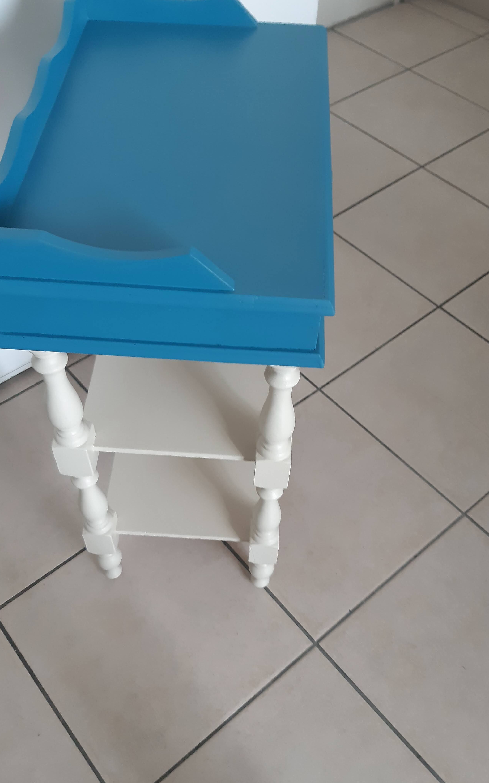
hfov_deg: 40.6
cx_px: 230
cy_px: 421
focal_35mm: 31
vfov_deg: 61.2
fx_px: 661
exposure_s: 1/33
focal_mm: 3.92
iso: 200
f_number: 1.7
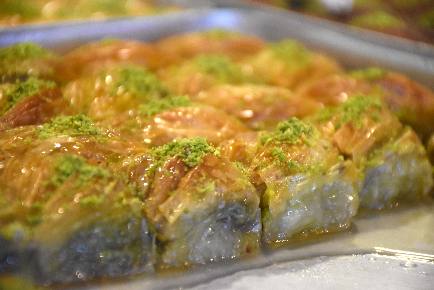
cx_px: 217
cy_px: 145
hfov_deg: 9.8
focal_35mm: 210
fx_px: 2531
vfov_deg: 6.5
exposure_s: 1/100
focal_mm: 140
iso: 2500
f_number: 5.6
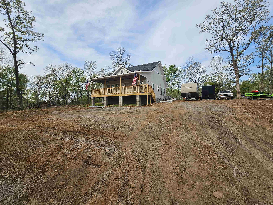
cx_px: 136
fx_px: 103
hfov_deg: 106.2
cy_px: 102
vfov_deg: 89.9
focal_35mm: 13
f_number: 2.2
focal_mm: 2.2
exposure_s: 1/1751
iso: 50
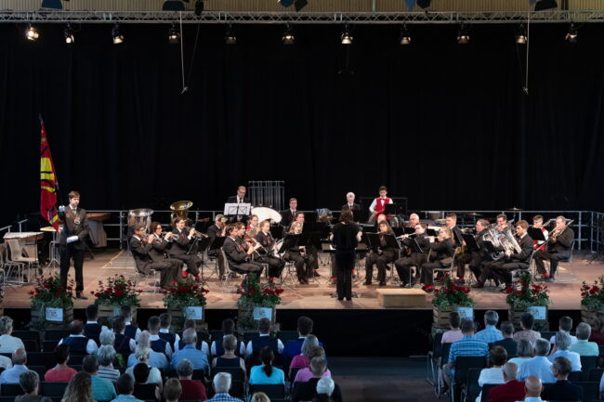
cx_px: 302
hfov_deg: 28.9
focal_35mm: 70
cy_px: 201
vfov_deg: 19.4
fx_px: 1174
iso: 4000
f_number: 8
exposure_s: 1/125
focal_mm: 70
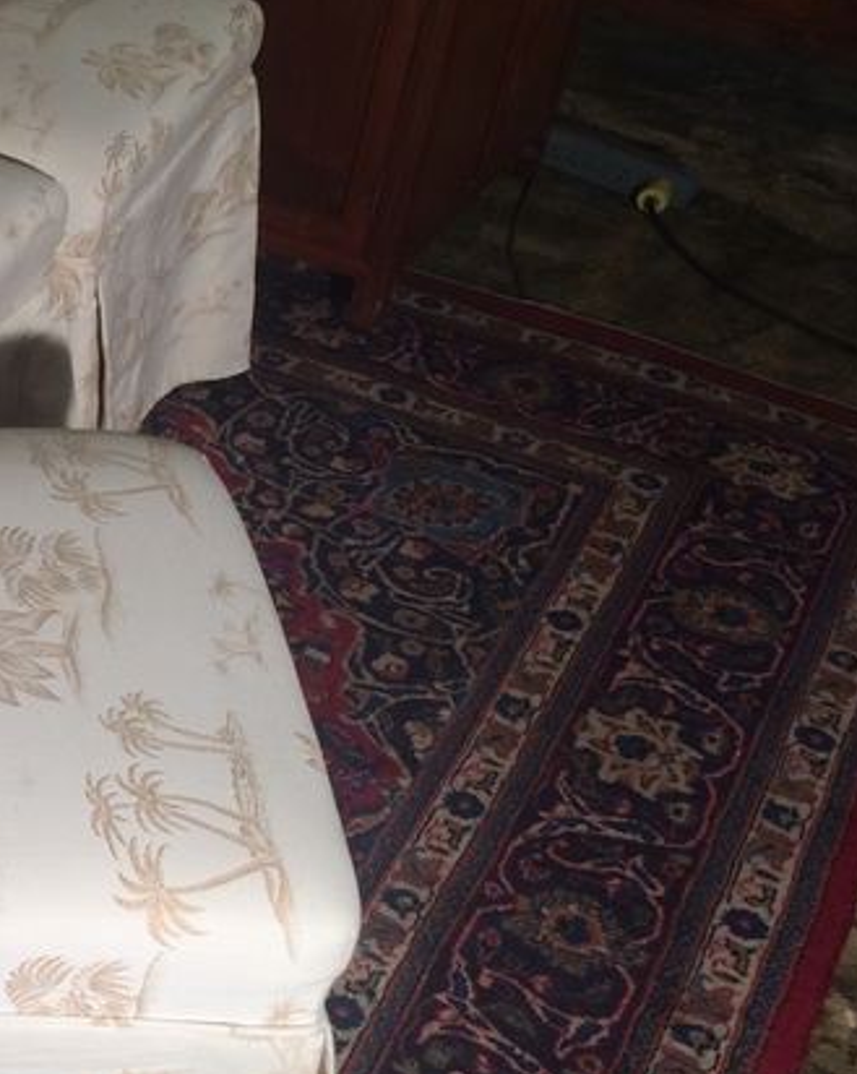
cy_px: 572
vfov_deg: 29.6
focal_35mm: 64
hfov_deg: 21.6
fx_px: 2031
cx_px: -247
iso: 32
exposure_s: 1/40
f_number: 2.2
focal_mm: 4.12
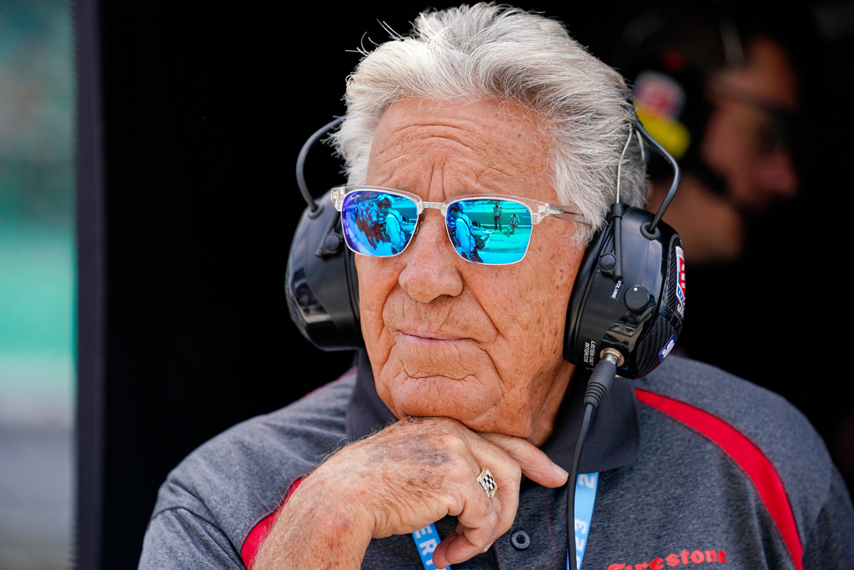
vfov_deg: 6.9
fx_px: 4745
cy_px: 285
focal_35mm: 200
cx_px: 427
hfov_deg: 10.3
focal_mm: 200
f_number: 3.5
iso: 250
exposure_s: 1/1600
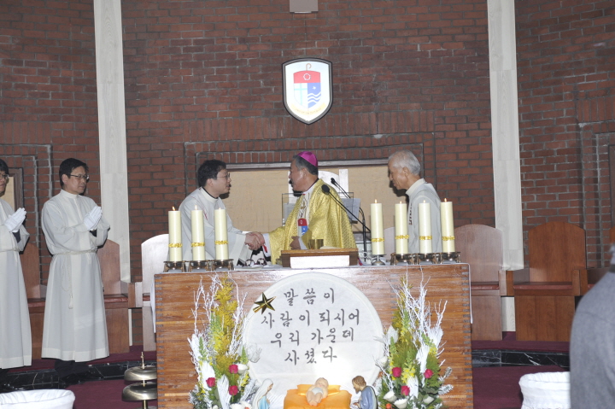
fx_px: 1195
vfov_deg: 19.4
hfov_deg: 28.9
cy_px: 204
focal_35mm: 70
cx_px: 308
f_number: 5.6
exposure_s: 1/60
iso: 200
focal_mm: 70
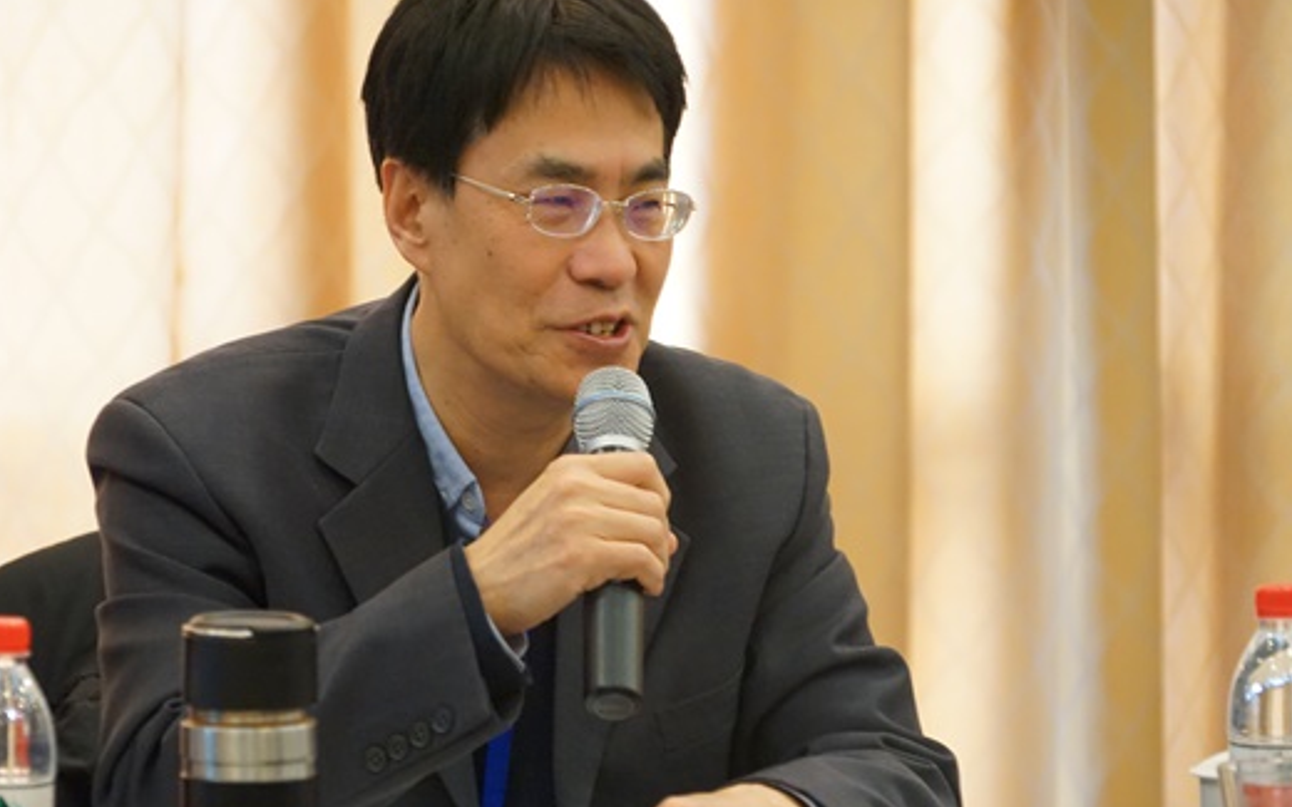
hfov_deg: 9.5
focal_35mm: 220
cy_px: 435
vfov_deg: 6.0
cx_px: 594
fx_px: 7746
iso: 6400
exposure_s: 1/50
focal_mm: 187
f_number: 6.3
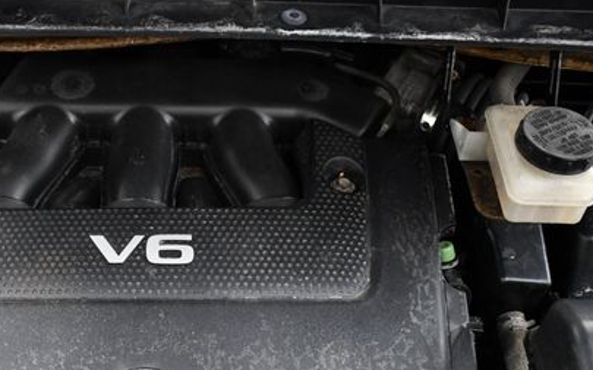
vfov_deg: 22.0
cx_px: 157
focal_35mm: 58
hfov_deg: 34.5
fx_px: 937
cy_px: 307
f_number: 3.5
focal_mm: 18
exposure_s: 1/100
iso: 3200
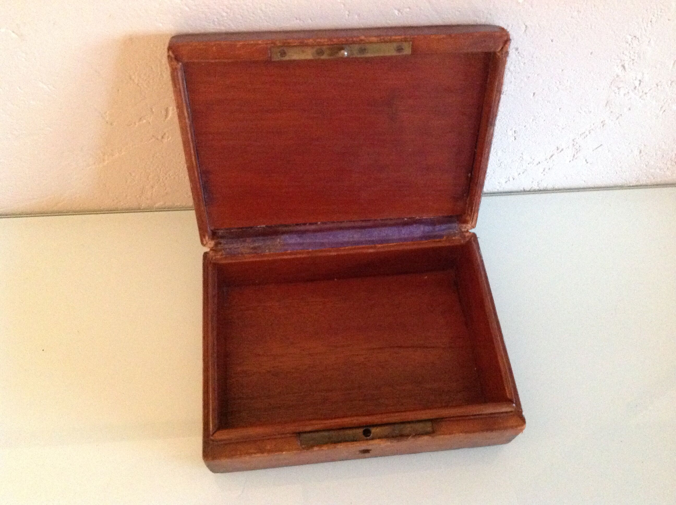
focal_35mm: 35
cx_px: 338
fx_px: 682
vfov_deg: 40.6
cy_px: 252
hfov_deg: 52.7
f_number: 2.4
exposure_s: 1/17
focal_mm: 4.28
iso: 800
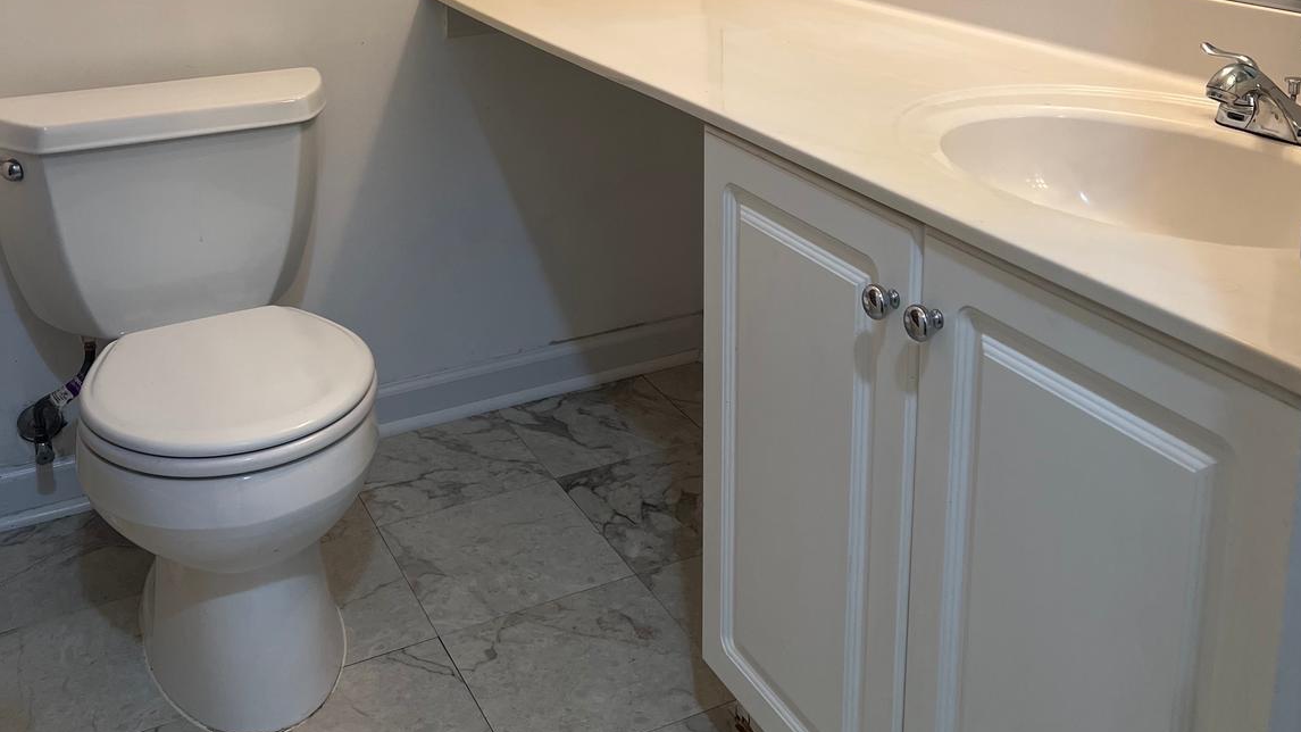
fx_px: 1311
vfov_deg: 29.8
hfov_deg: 52.8
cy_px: 64
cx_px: 653
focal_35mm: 38
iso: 125
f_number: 1.5
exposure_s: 1/120
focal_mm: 5.7
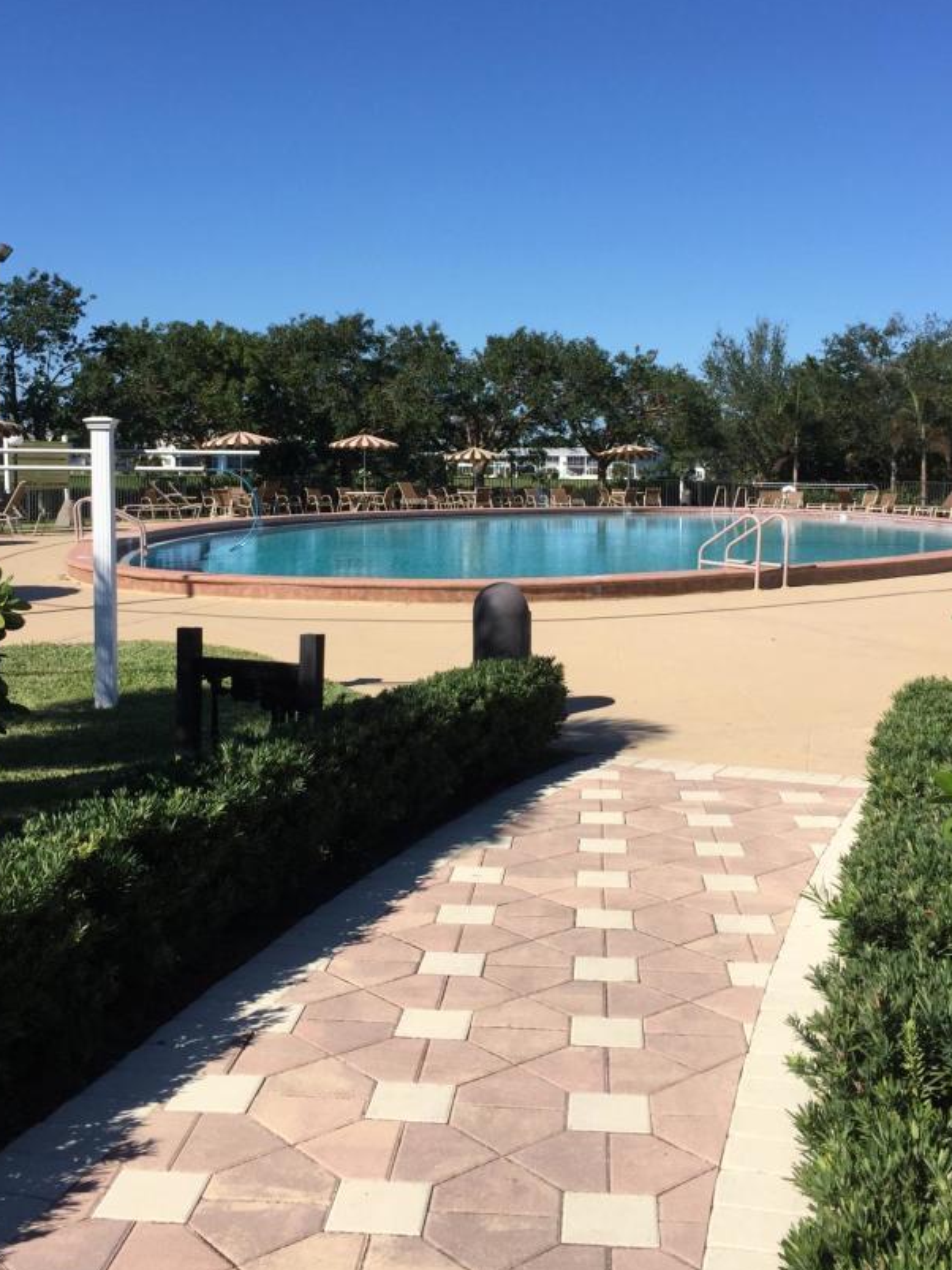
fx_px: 1357
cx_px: 511
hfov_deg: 38.6
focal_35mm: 37
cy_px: 546
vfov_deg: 50.0
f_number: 2.2
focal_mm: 4.15
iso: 32
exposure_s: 1/2475
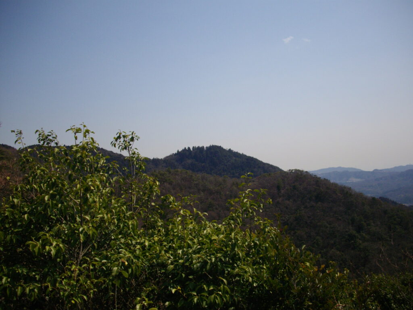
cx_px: 206
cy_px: 155
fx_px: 441
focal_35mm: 37
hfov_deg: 50.1
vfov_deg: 38.7
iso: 100
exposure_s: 1/800
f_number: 5.6
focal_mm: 6.2
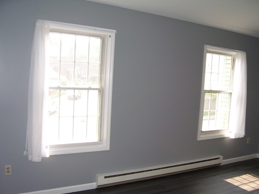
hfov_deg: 52.6
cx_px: 132
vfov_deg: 40.7
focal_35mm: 35
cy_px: 98
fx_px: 262
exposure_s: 1/60
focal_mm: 5.6
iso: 80
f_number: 2.7
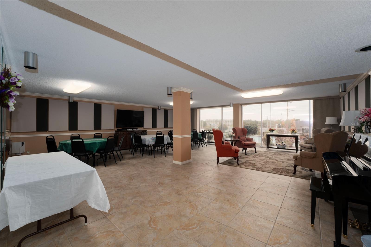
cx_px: 186
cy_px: 124
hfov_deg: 101.9
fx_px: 150
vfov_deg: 78.8
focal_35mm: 15
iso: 400
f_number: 10
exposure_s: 1/3
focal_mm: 14.6
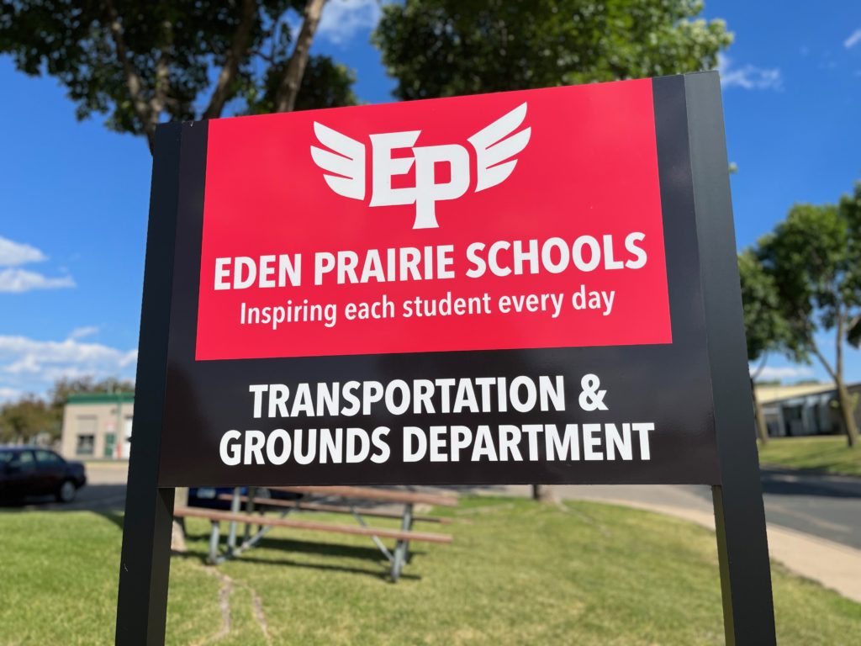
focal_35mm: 26
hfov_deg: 67.3
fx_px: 647
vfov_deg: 53.1
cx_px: 430
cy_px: 323
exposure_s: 1/4484
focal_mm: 5.1
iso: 50
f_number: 1.6
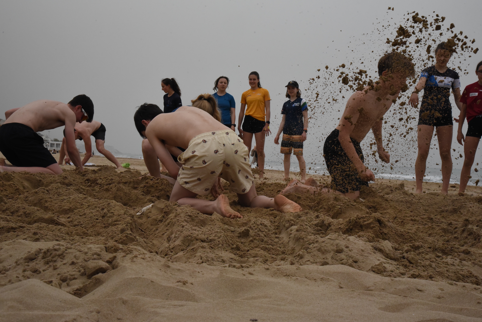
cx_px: 241
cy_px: 161
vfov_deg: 24.6
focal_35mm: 55
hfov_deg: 36.2
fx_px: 737
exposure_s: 1/2000
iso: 3200
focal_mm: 55
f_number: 22
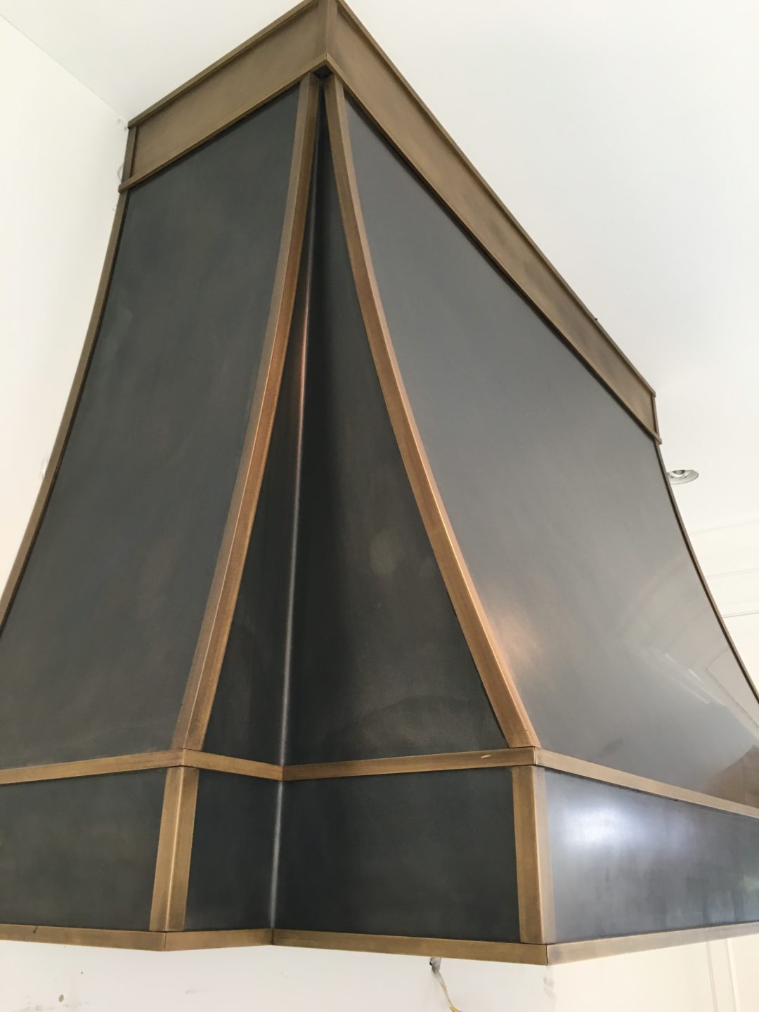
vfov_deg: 61.7
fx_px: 848
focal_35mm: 29
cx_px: 380
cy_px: 506
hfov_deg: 48.2
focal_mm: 4.15
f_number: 2.2
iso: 80
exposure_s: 1/30
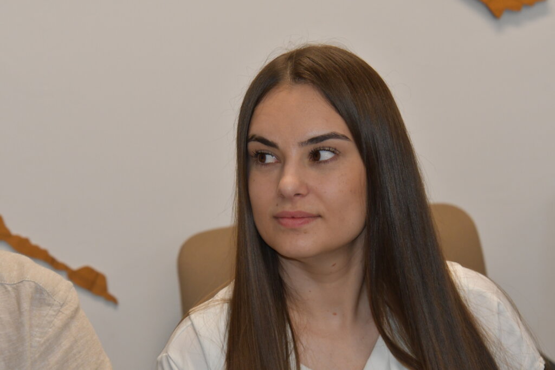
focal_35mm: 150
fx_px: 2313
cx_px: 278
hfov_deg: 13.7
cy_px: 185
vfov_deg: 9.2
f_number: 7.1
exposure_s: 1/250
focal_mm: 100
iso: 2000
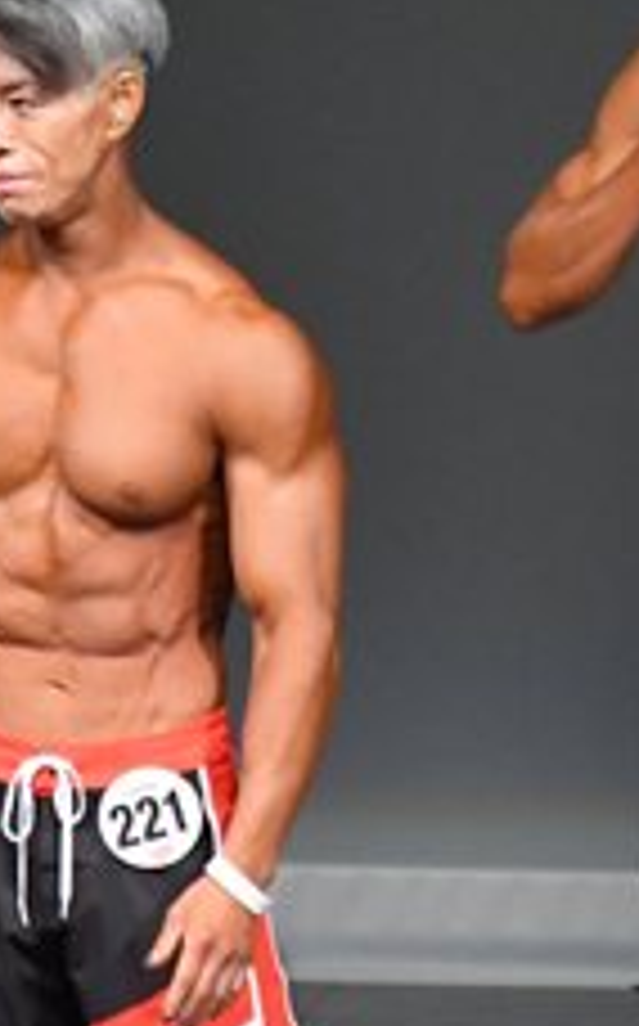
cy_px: 706
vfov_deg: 1.9
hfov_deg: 1.2
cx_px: 313
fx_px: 30532
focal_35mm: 1093
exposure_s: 1/400
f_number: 5.6
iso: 5000
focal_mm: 210
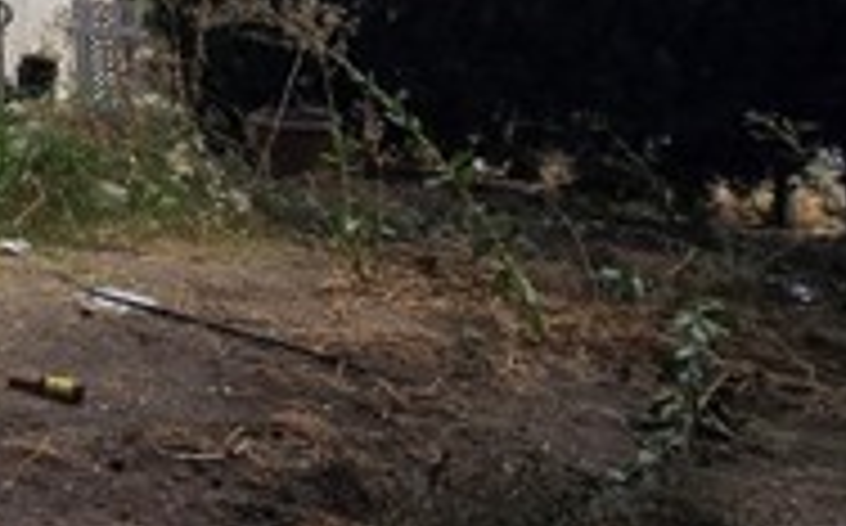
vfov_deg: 25.5
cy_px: -45
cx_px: -464
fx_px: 1082
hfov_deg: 27.2
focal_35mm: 47
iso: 50
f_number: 2.2
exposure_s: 1/1380
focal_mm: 2.2
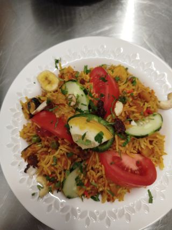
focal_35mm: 24
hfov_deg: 56.8
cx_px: 86
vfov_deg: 71.6
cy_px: 115
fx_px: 159
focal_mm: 5.31
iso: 125
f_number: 1.7
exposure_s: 1/33
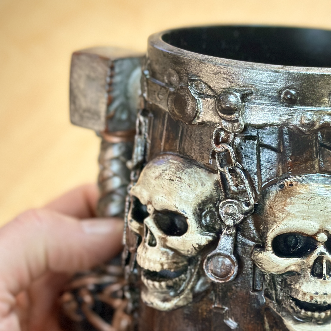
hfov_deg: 18.9
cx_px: 262
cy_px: 217
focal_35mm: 91
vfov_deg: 19.0
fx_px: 984
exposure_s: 1/60
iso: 320
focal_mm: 6.86
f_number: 1.78
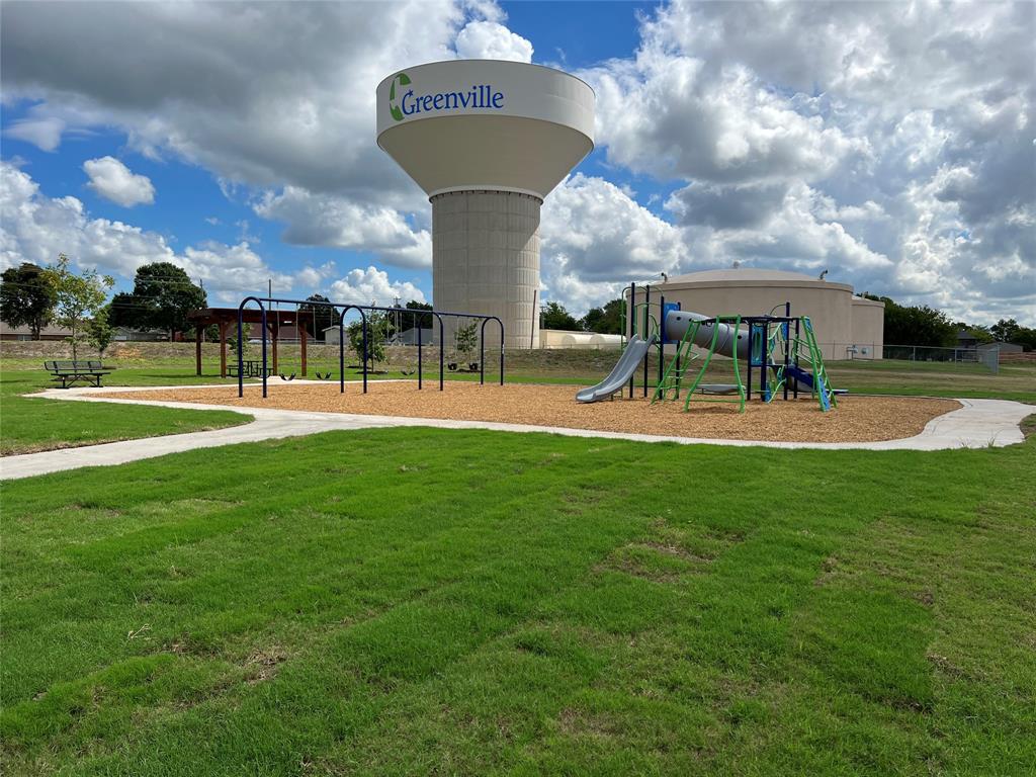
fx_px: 778
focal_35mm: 26
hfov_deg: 67.3
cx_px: 518
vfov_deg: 53.1
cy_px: 388
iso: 50
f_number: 1.5
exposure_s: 1/6993
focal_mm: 5.7
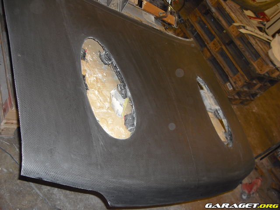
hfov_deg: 50.1
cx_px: 140
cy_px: 105
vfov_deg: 38.7
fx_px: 299
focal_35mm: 37
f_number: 2.7
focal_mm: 6.2
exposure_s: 1/60
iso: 100
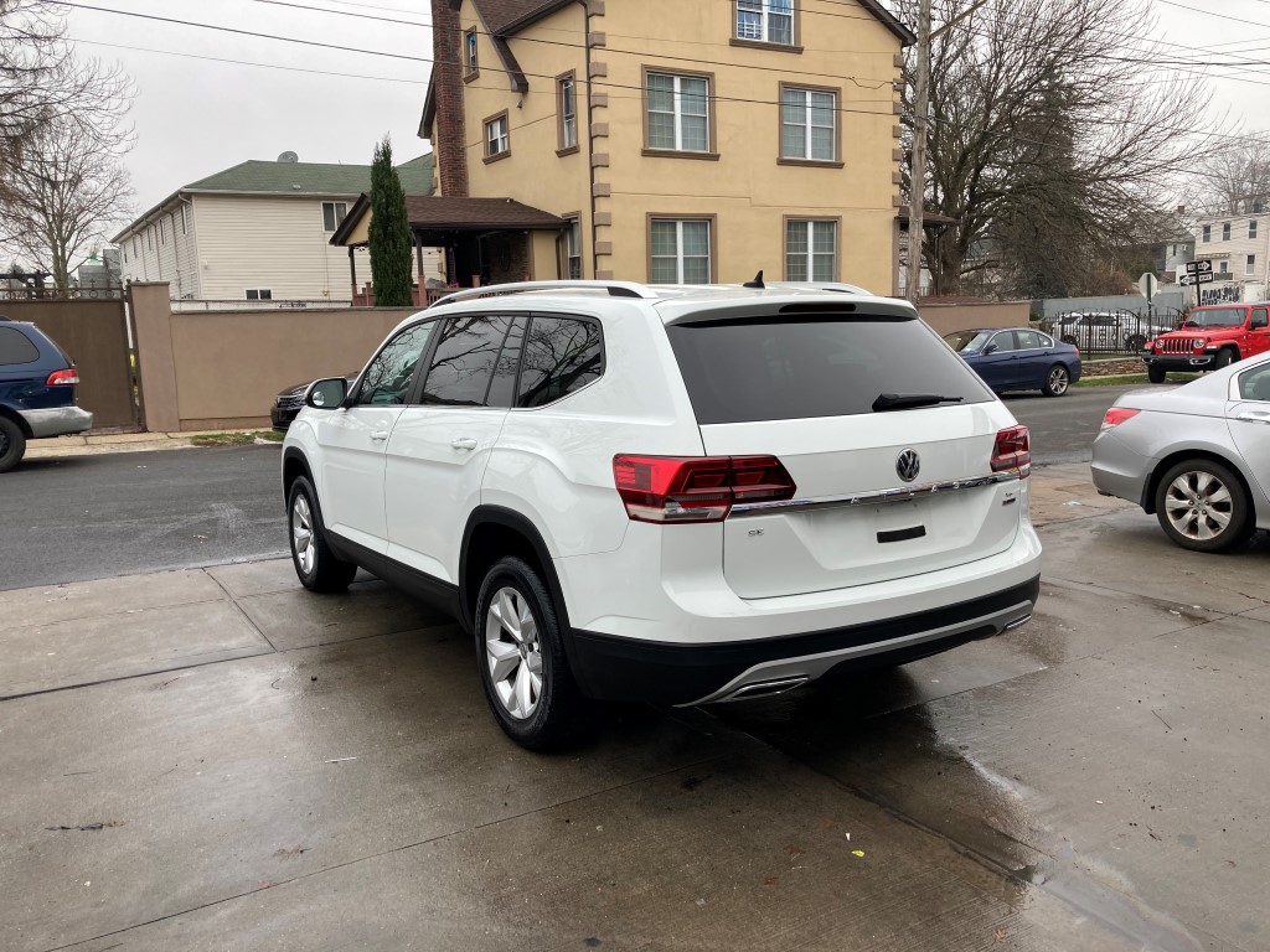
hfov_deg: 63.4
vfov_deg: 49.7
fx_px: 1027
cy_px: 476
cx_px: 635
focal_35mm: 28
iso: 20
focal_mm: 3.99
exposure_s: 1/247
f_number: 1.8
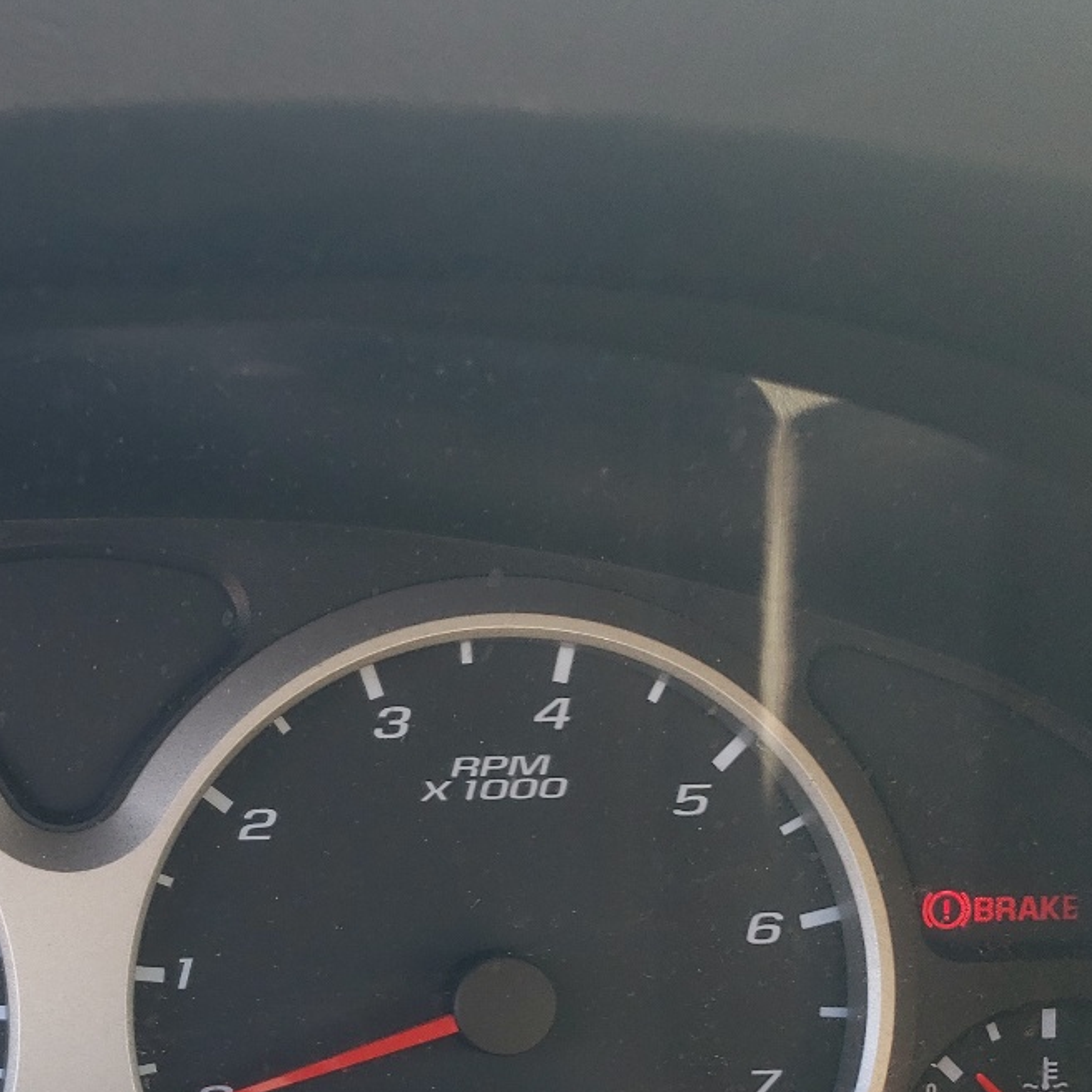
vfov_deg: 29.4
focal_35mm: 56
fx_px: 1999
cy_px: 957
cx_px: 13
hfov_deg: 28.7
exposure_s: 1/133
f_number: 1.5
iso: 50
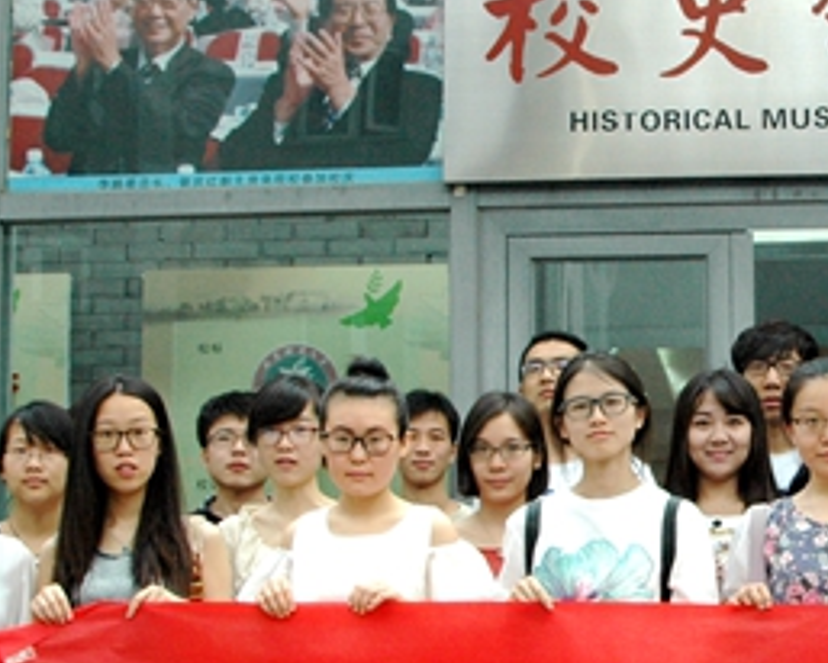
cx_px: 735
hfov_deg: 22.2
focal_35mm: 84
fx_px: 2060
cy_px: 499
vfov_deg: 18.2
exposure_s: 1/320
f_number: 9
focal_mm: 24
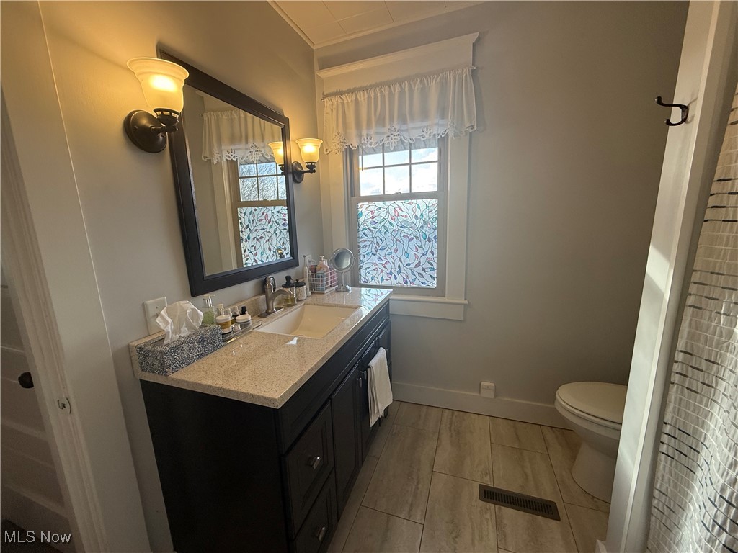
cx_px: 369
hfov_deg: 102.1
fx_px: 298
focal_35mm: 14
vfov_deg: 85.7
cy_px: 276
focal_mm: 2.22
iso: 80
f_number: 2.2
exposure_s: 1/120
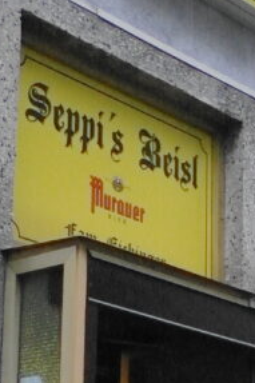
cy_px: 411
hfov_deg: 12.8
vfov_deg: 18.5
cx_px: 117
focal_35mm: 107
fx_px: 1138
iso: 3200
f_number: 3.5
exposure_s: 1/500
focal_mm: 20
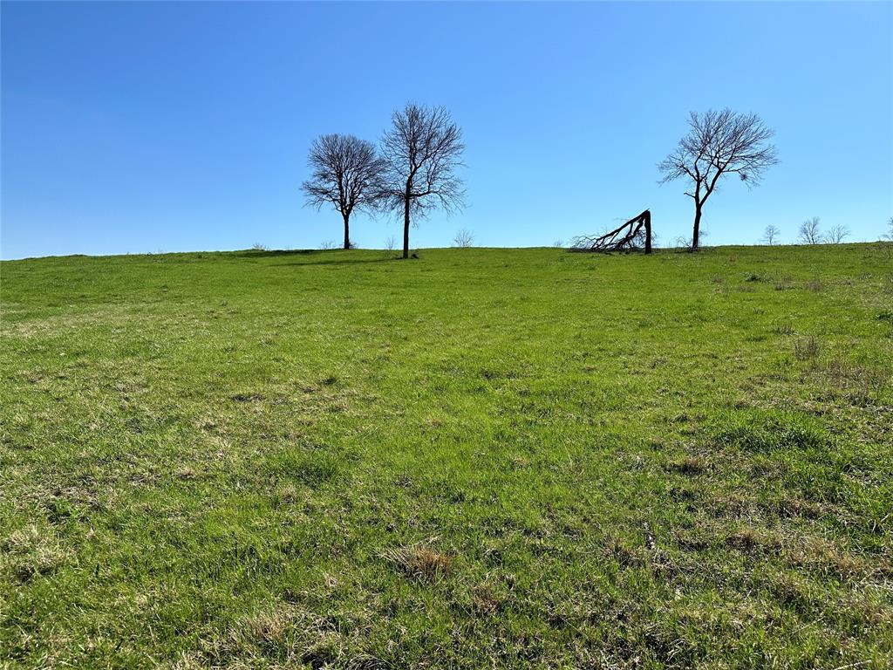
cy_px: 335
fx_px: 619
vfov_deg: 56.8
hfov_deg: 71.6
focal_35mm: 24
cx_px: 446
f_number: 1.78
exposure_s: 1/7042
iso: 80
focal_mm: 6.86
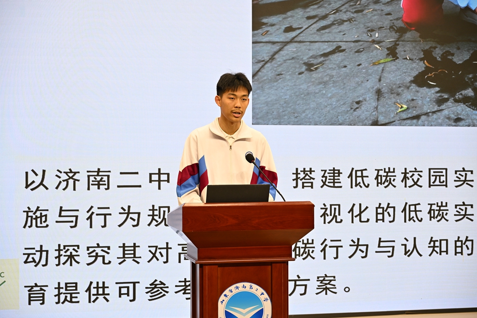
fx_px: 822
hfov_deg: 32.4
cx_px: 238
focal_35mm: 62
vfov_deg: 21.9
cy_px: 159
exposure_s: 1/160
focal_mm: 62
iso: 400
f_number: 4
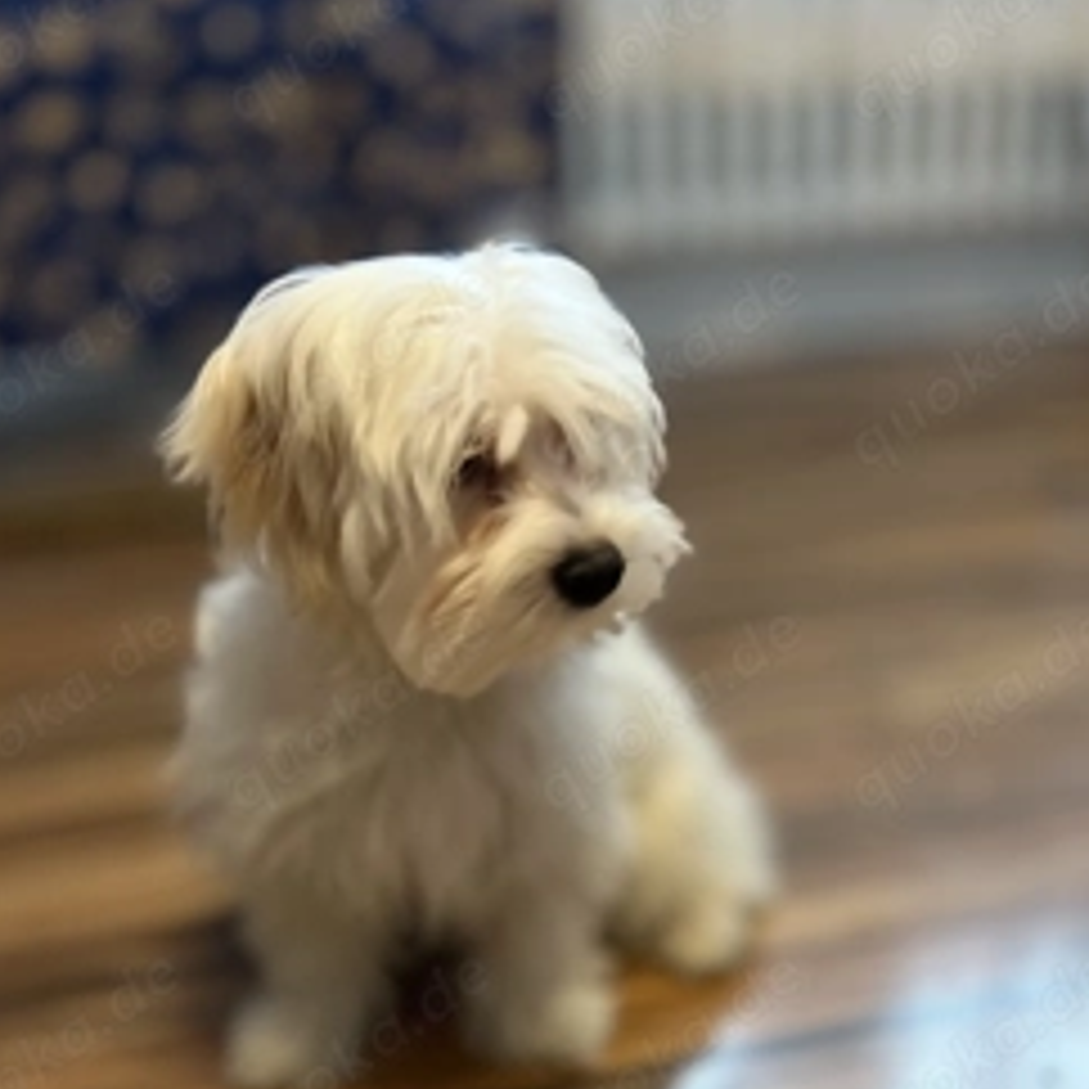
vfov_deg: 42.9
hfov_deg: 43.8
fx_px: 1353
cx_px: 522
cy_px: 778
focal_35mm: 38
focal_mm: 5.7
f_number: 1.5
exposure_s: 1/50
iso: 160
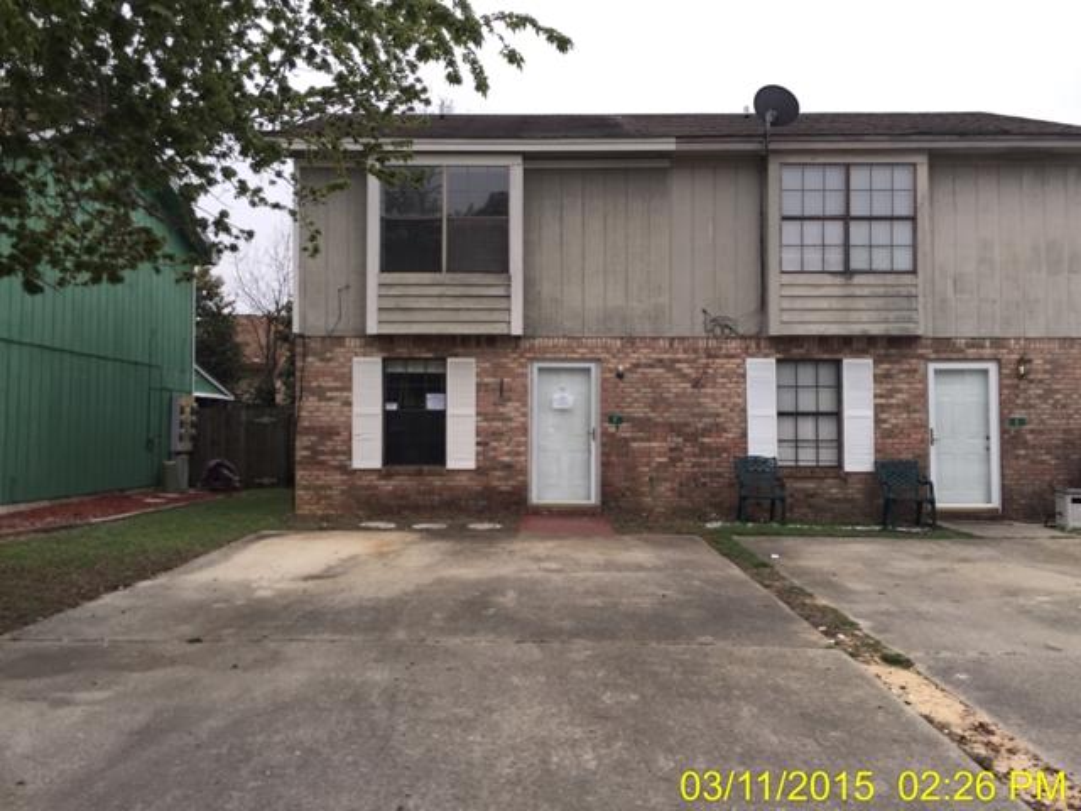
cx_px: 540
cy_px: 406
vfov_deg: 48.2
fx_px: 906
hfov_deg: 61.7
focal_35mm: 29
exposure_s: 1/1099
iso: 32
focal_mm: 4.15
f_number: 2.2
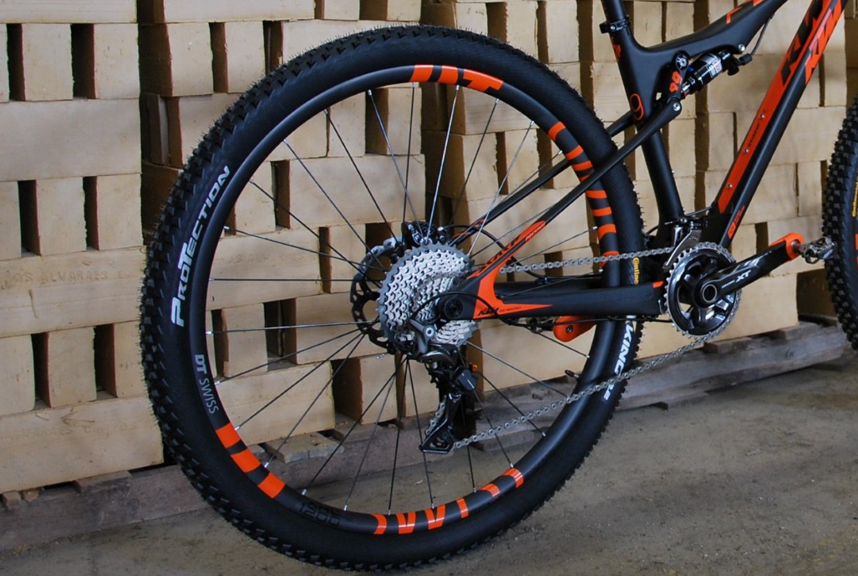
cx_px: 736
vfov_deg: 24.0
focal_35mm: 56
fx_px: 1335
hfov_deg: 34.1
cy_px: 118
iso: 400
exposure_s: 1/30
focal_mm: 21
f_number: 3.8
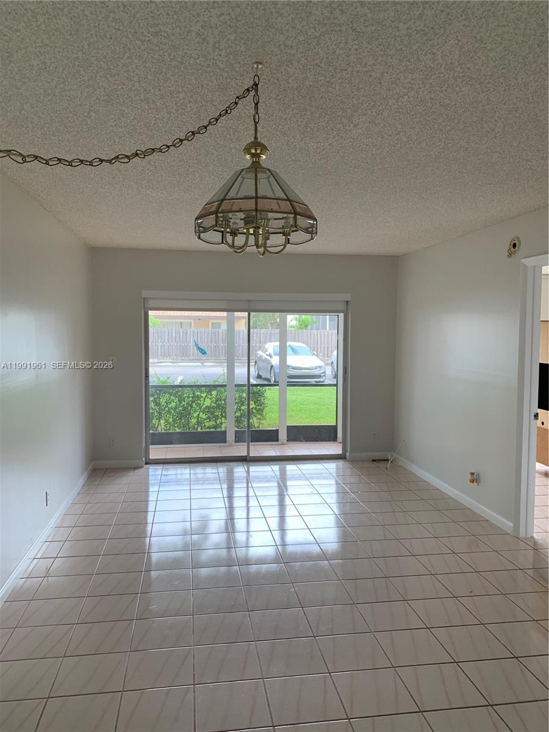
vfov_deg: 67.3
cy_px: 366
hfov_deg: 53.1
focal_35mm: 26
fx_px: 550
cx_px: 274
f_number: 1.8
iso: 80
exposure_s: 1/121
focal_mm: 4.25
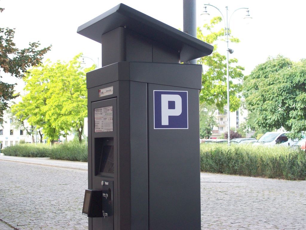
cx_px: 153
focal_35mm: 70
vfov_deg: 21.0
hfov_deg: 27.8
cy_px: 115
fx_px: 619
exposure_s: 1/153
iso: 80
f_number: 3.8
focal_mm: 11.6
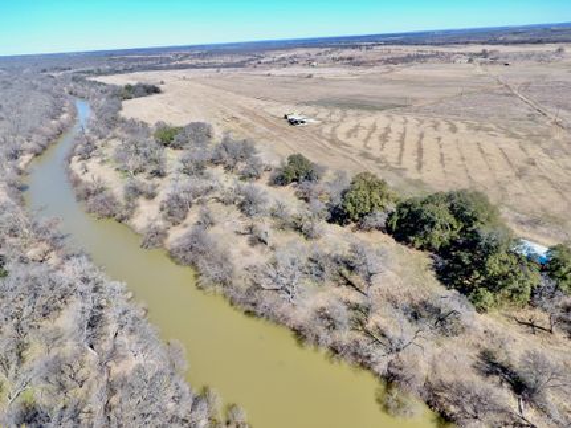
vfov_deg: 65.9
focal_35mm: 20
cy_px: 214
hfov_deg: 81.8
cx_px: 286
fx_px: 330
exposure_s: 1/496
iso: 100
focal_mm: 3.61
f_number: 2.8
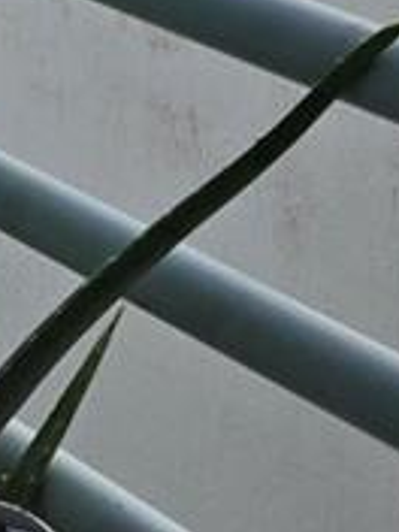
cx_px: -326
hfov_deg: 9.0
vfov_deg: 11.3
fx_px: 2413
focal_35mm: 157
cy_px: -553
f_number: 1.8
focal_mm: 5.4
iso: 80
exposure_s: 1/2572
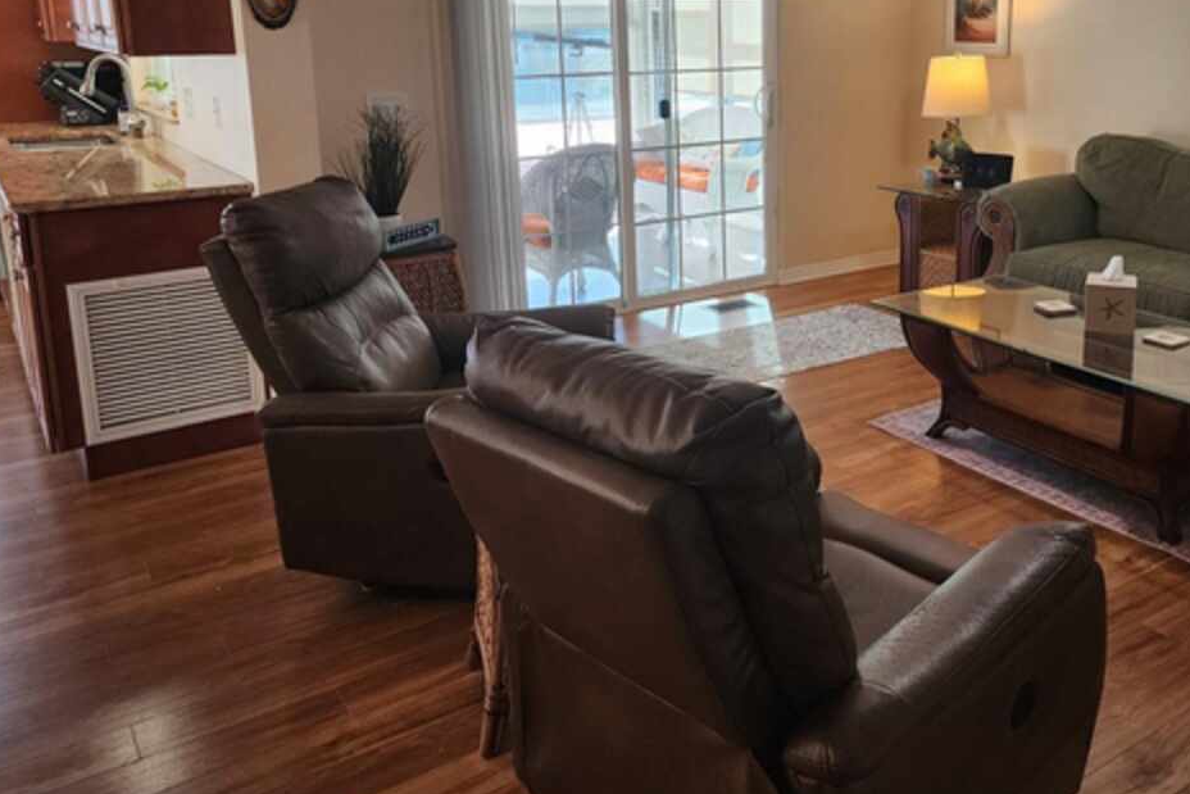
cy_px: 233
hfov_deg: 56.3
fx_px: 1091
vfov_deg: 39.3
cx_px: 767
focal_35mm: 33
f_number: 1.8
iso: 200
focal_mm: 6.4
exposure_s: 1/120
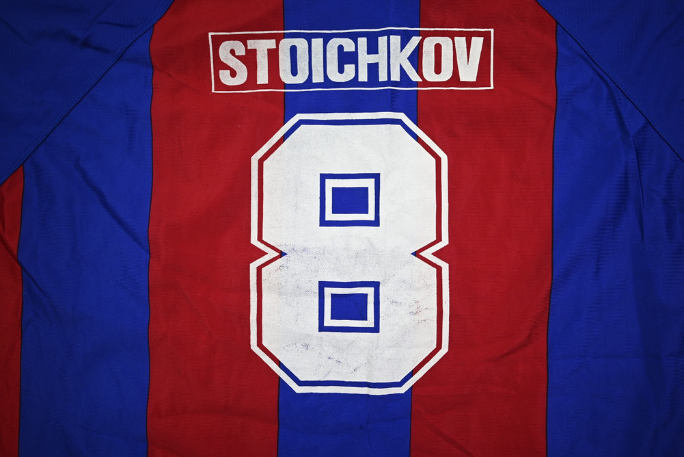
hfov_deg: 61.1
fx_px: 580
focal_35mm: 30
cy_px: 228
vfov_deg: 43.0
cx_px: 342
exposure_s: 1/125
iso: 200
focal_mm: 30.5
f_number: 4.8
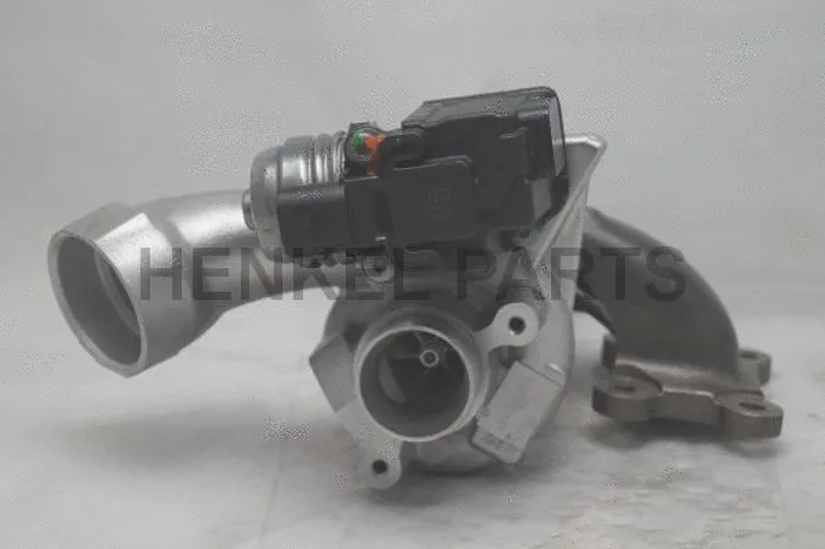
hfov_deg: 27.0
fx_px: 1718
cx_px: 412
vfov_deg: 18.2
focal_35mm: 75
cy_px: 274
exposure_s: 1/160
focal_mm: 50
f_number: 5.6
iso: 1250
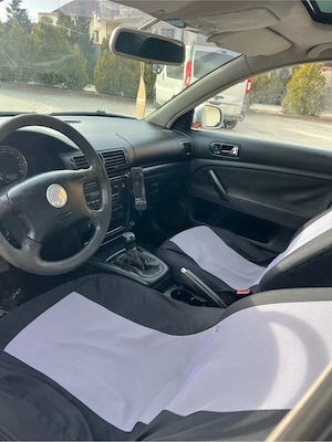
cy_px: 221
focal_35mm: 26
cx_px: 166
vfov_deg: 67.3
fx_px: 332
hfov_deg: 53.1
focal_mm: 5.7
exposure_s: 1/278
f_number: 1.5
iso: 40
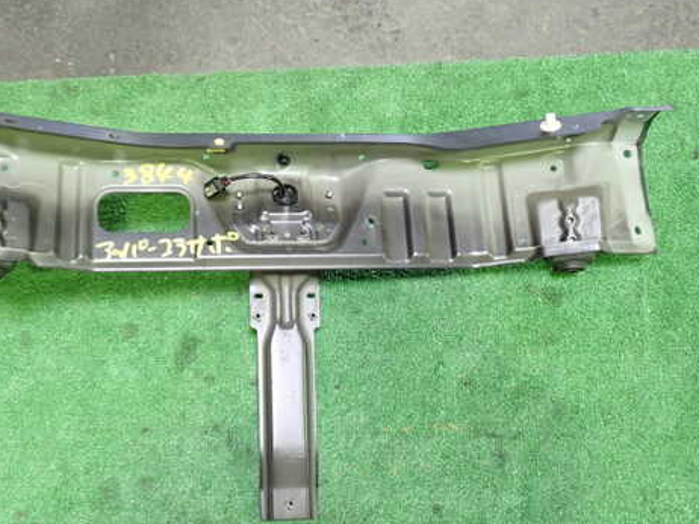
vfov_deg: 36.8
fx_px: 787
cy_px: 283
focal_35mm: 39
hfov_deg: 47.6
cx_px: 280
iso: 500
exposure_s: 1/30
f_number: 2.3
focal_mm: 5.4
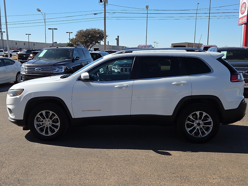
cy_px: 93
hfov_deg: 44.8
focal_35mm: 42
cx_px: 124
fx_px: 301
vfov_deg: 34.3
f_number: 1.8
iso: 77
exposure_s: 1/5000
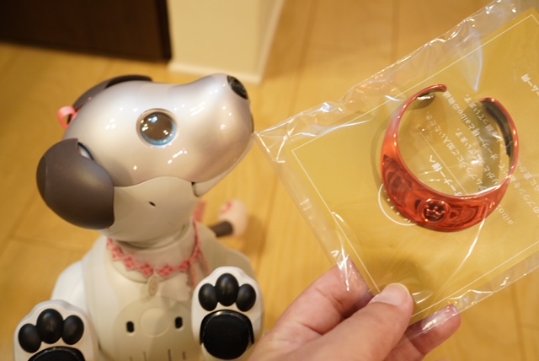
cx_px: 270
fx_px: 539
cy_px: 180
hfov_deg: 53.1
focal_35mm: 36
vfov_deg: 36.9
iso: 1600
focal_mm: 24
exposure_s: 1/40
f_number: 4
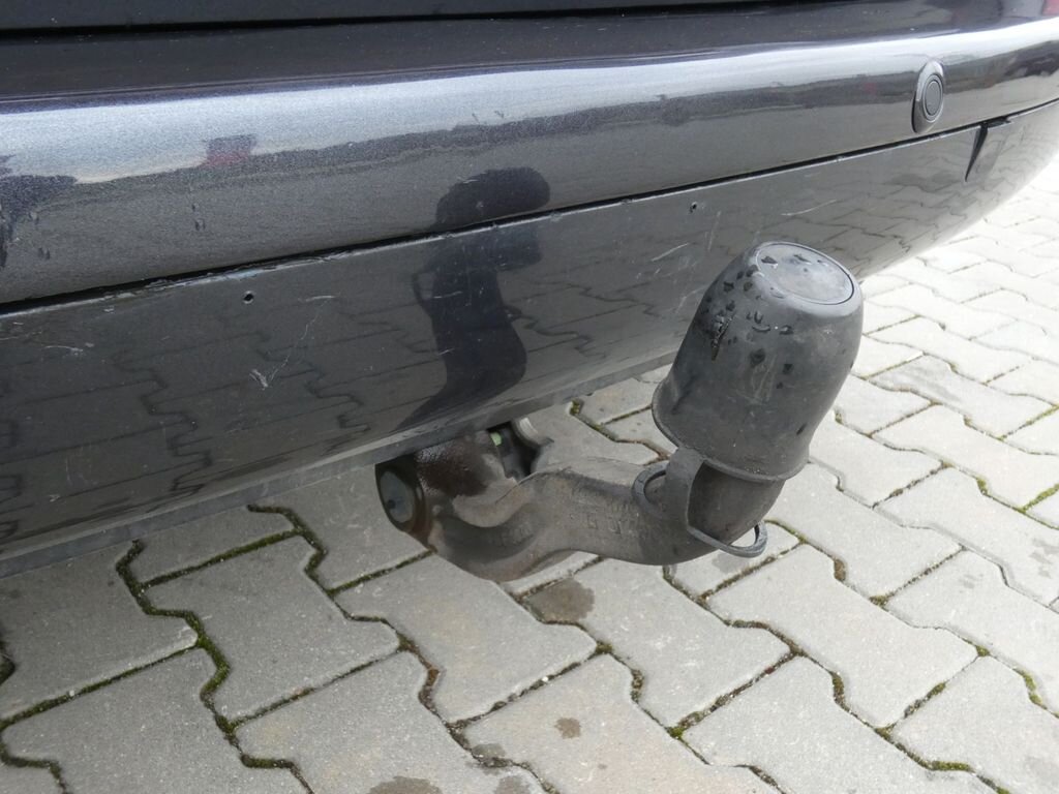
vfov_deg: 45.4
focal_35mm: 31
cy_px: 397
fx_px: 948
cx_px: 530
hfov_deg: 58.4
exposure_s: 1/80
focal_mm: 5.5
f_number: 5.6
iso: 320
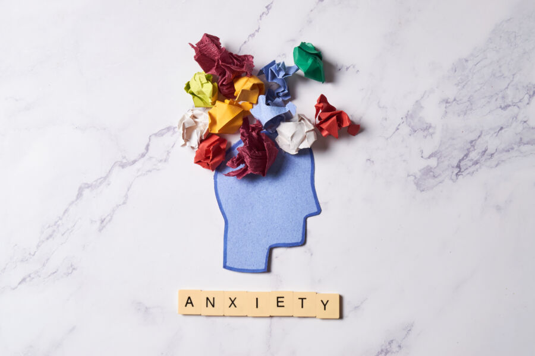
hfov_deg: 43.6
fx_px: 669
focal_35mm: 45
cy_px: 178
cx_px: 268
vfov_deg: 29.9
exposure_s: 1/160
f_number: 8
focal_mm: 30
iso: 100
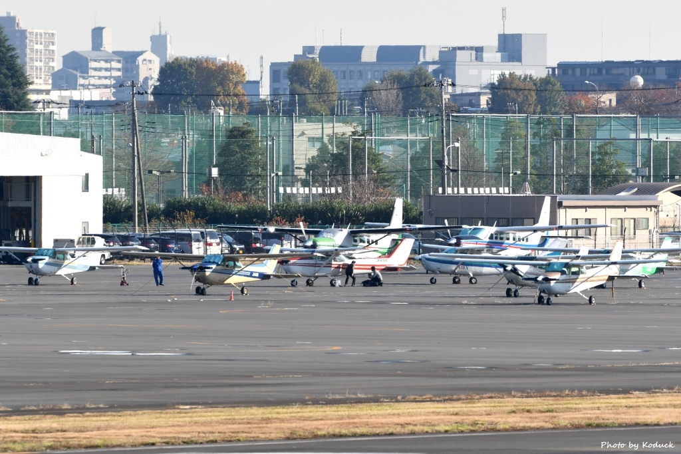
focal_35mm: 585
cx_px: 340
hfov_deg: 3.5
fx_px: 11067
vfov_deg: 2.4
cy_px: 227
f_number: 8
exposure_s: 1/640
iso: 400
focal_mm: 390
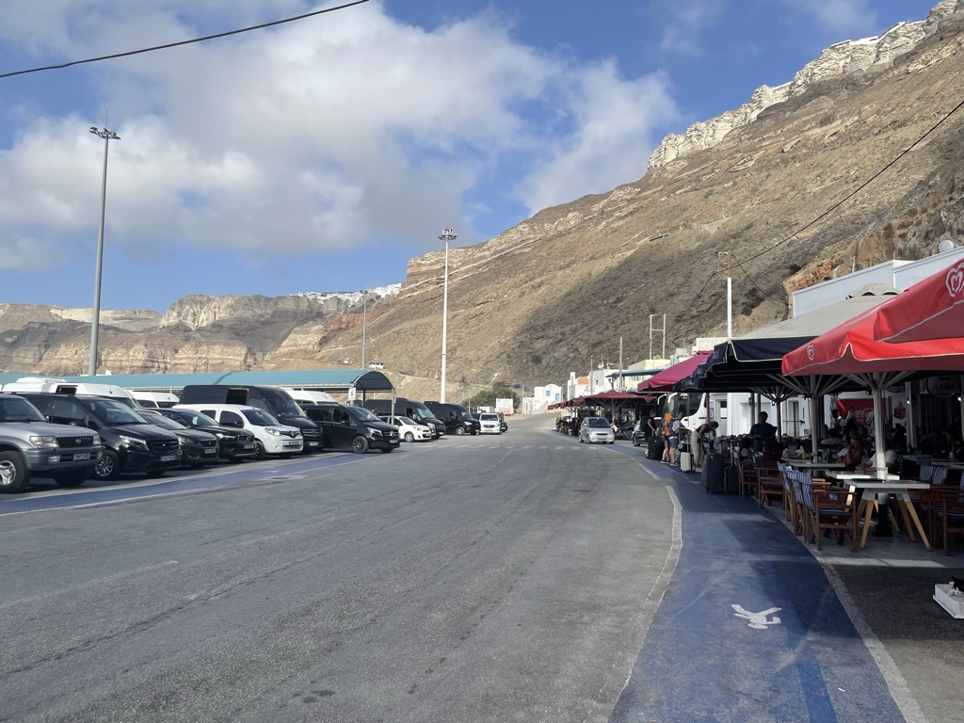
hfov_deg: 67.3
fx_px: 724
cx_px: 482
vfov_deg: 53.1
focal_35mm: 26
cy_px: 362
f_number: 1.6
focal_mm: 4.2
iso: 32
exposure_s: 1/3610
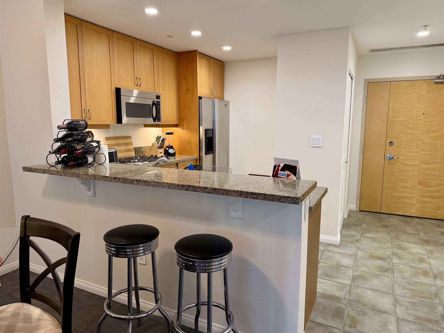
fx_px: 308
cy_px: 166
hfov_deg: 71.6
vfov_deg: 56.8
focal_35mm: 24
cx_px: 222
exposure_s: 1/60
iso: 320
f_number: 1.78
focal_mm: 6.76
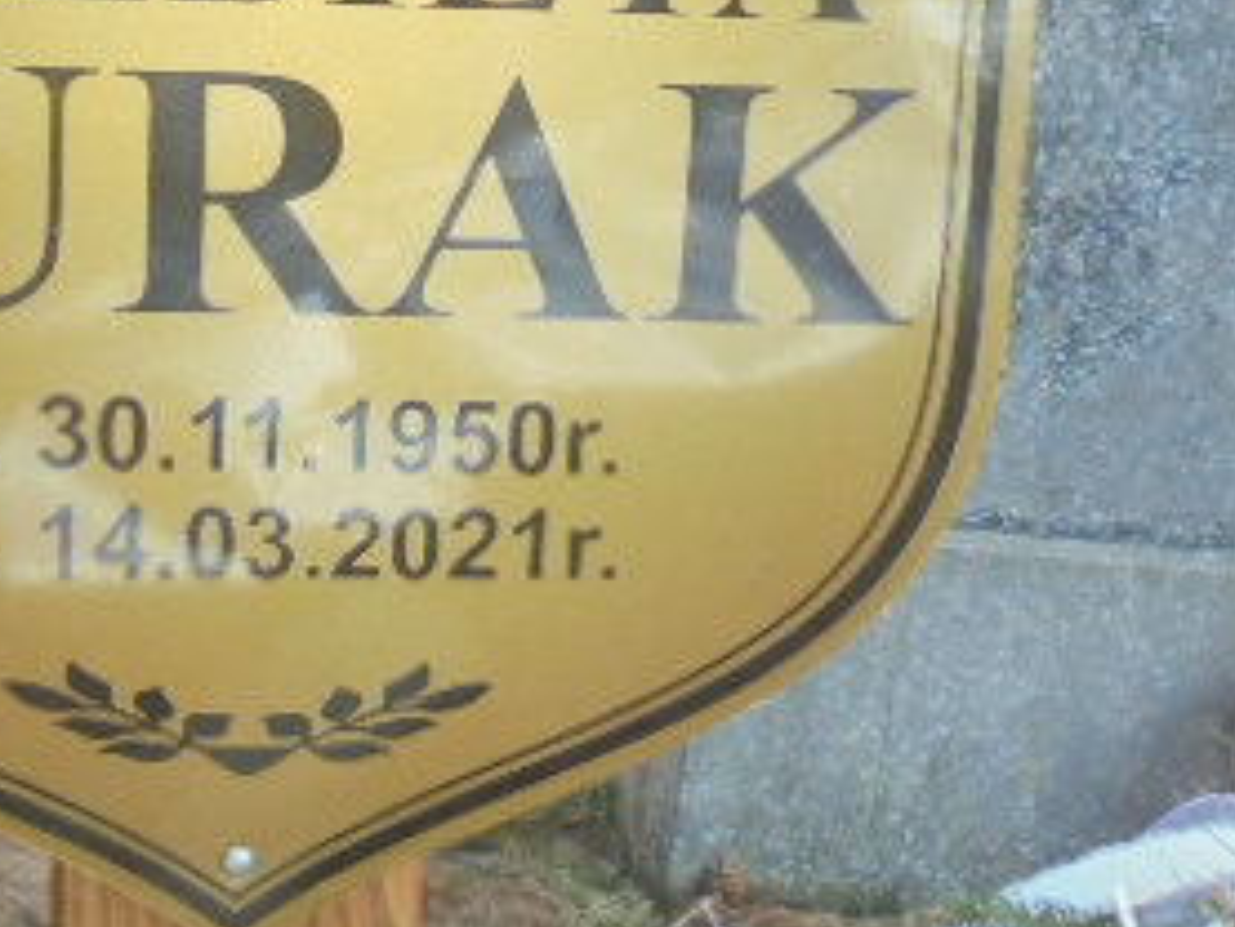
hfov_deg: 31.8
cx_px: 357
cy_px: 9
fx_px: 2142
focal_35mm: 60
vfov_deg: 23.5
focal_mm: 4.6
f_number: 3.5
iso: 100
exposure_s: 1/200
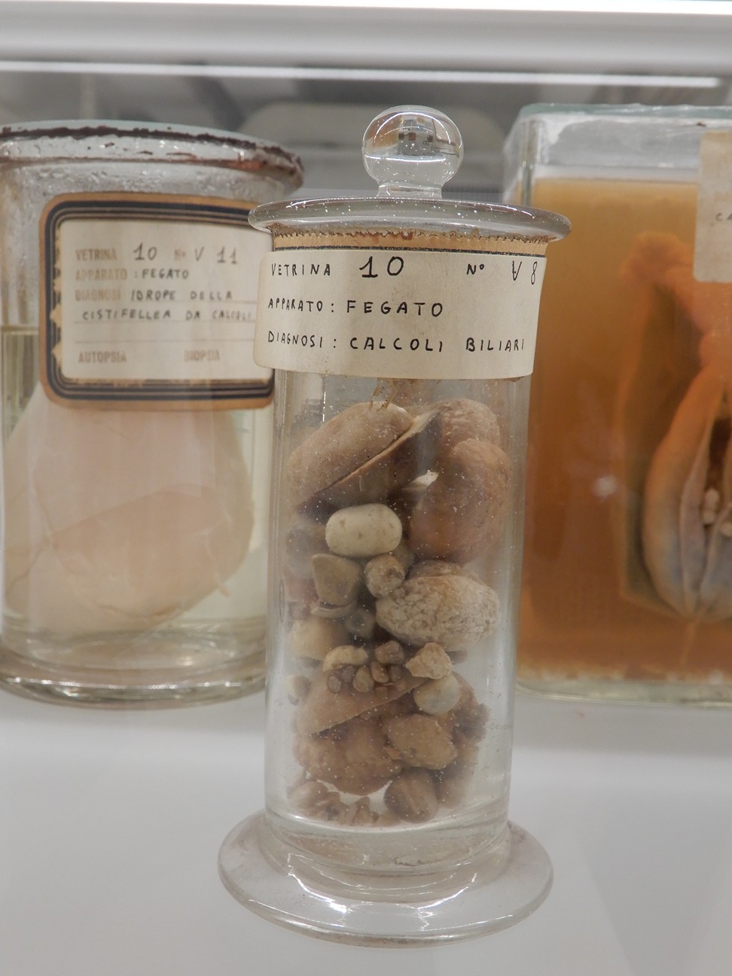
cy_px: 488
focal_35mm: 42
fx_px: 1184
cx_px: 366
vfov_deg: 44.8
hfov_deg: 34.3
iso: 220
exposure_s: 1/30
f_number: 4
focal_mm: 7.5
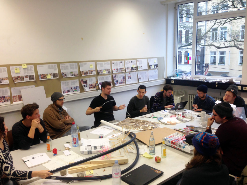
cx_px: 124
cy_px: 92
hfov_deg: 55.4
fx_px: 235
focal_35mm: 33
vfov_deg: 42.9
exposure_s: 1/30
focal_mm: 4.12
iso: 50
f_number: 2.4
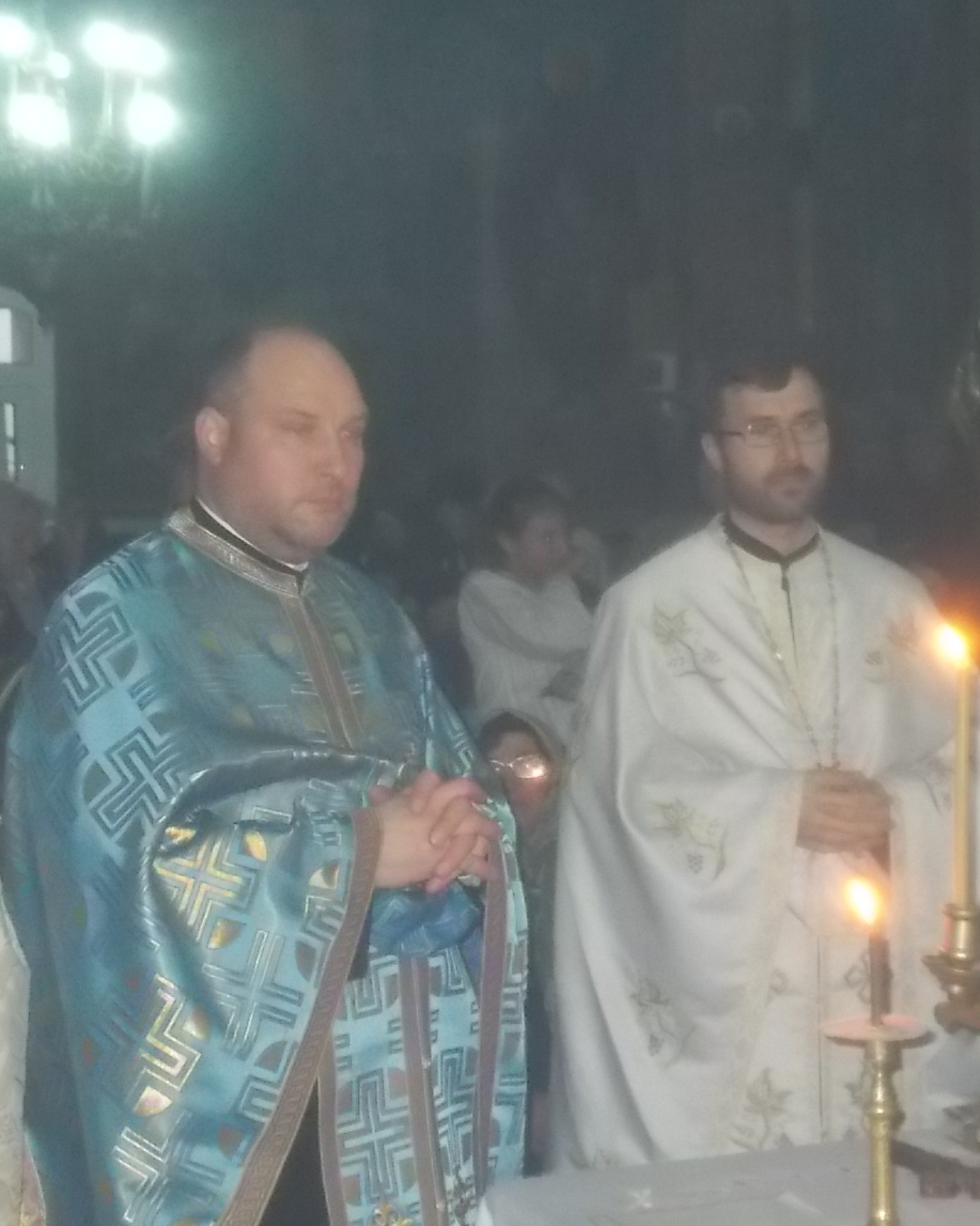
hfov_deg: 19.2
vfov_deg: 24.1
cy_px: 590
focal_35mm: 79
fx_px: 2865
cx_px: 814
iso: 800
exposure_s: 1/30
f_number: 4.9
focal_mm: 10.3
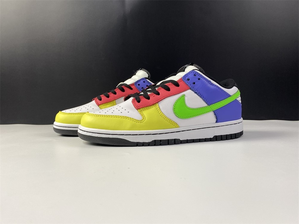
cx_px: 150
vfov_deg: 53.0
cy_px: 112
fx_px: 224
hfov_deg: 67.3
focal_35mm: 26
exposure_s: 1/100
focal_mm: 4.25
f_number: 1.8
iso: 64
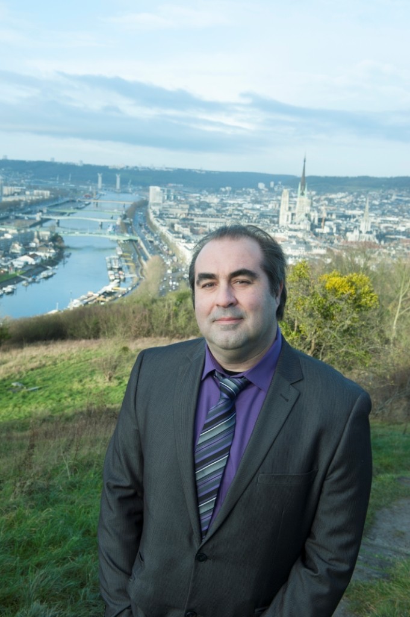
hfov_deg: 31.8
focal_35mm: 42
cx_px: 205
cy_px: 308
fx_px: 719
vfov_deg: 46.4
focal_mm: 42
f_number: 11
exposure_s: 1/125
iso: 320
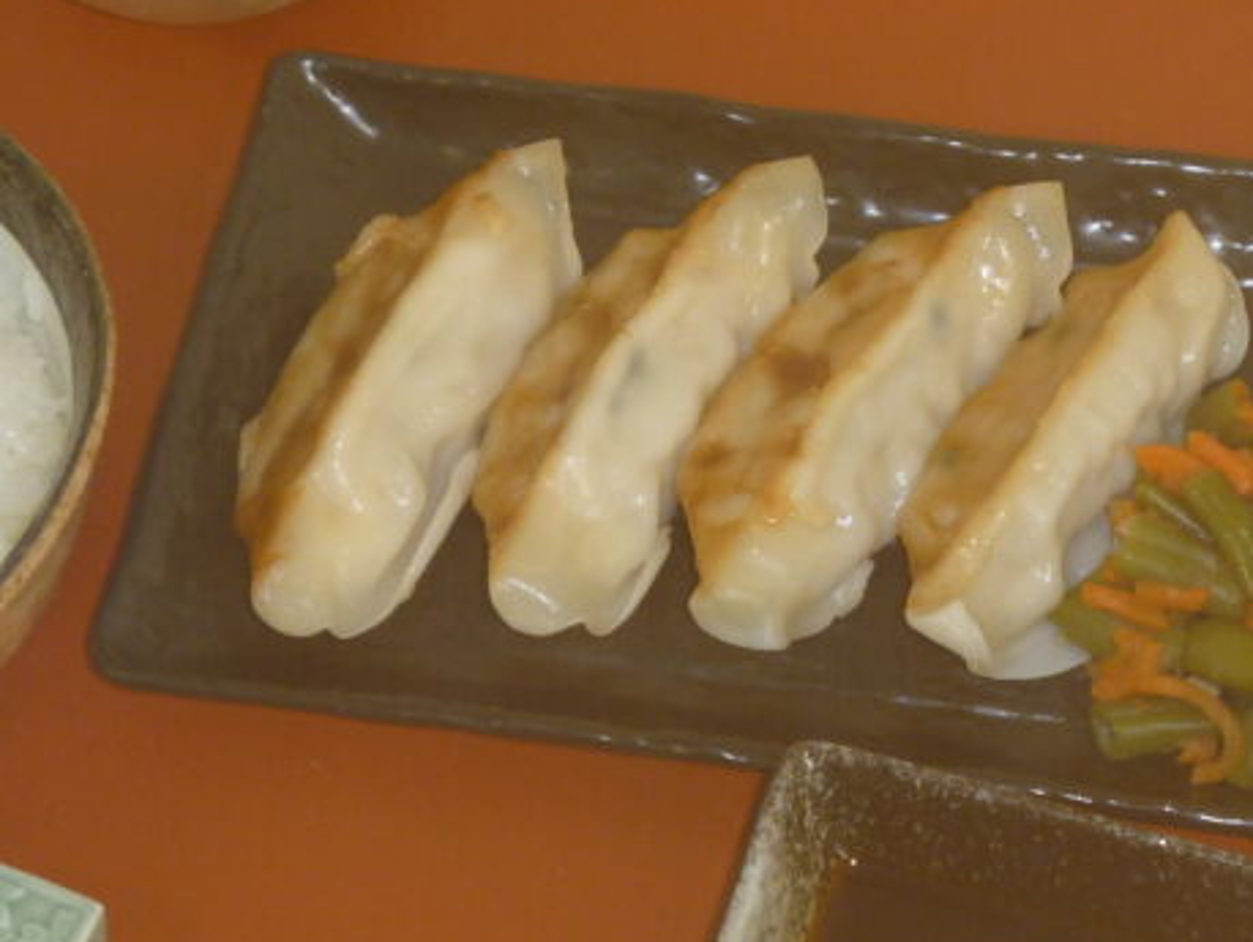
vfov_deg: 18.9
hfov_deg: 24.8
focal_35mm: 78
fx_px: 2826
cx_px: 917
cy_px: 582
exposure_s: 1/30
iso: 125
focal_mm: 6.3
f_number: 3.5
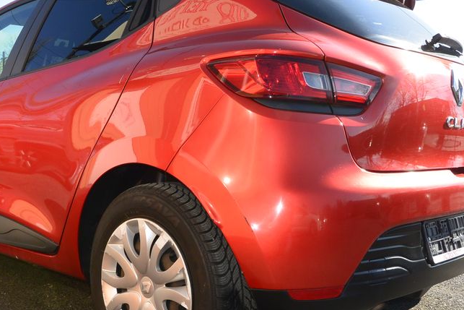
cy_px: 177
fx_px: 554
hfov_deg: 45.3
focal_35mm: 43
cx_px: 199
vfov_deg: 31.2
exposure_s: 1/250
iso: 160
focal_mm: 10
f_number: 7.1
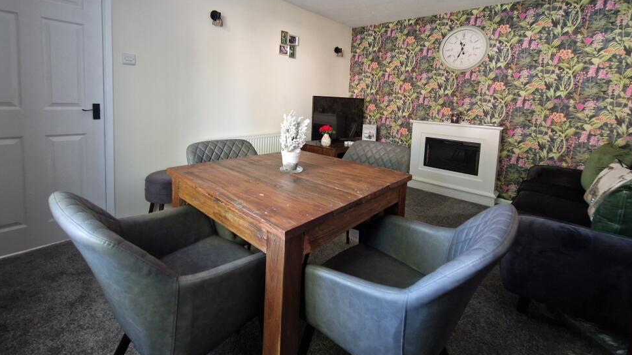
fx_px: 251
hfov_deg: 103.0
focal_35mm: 15
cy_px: 119
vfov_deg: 68.6
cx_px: 312
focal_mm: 2.2
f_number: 2.2
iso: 640
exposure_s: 1/33
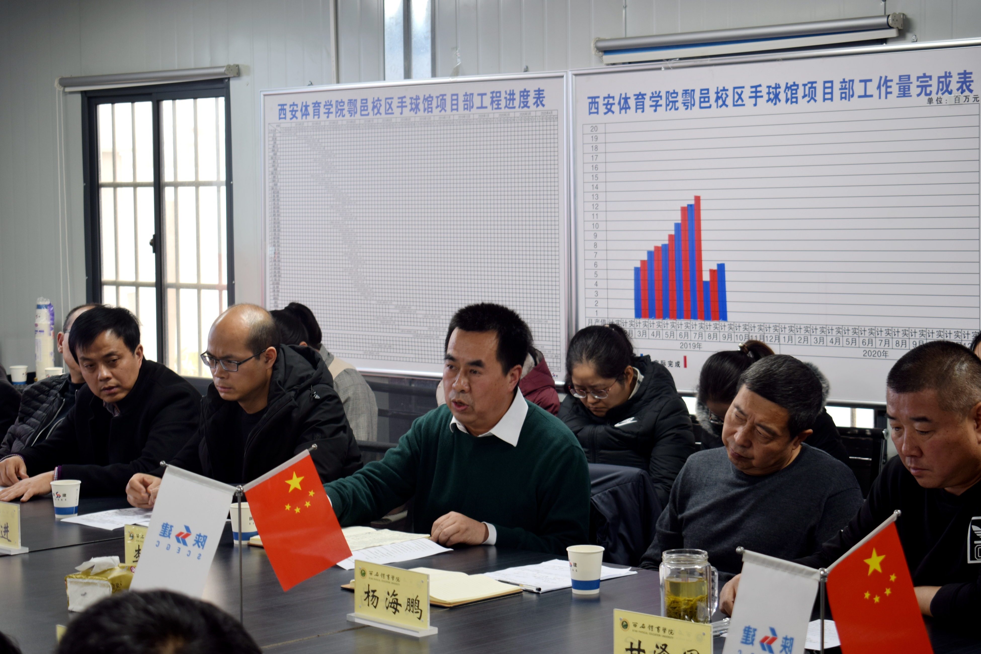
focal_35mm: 72
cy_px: 327
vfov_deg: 18.9
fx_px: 1962
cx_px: 490
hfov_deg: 28.1
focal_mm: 48
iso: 100
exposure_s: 1/13
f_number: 5.3
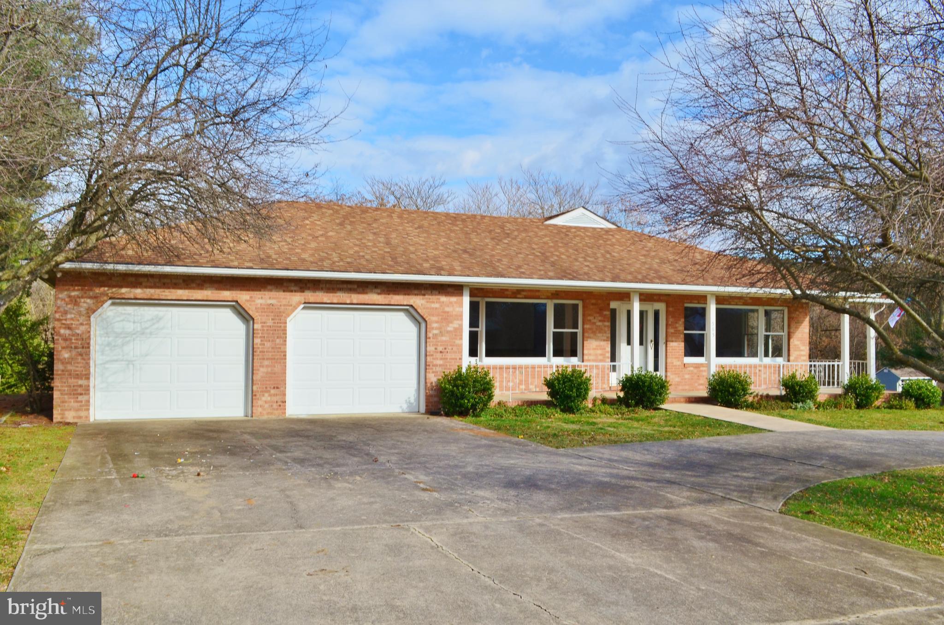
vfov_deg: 39.8
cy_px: 312
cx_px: 472
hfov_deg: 57.3
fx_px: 863
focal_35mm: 33
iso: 220
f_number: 10
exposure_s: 1/250
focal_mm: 22
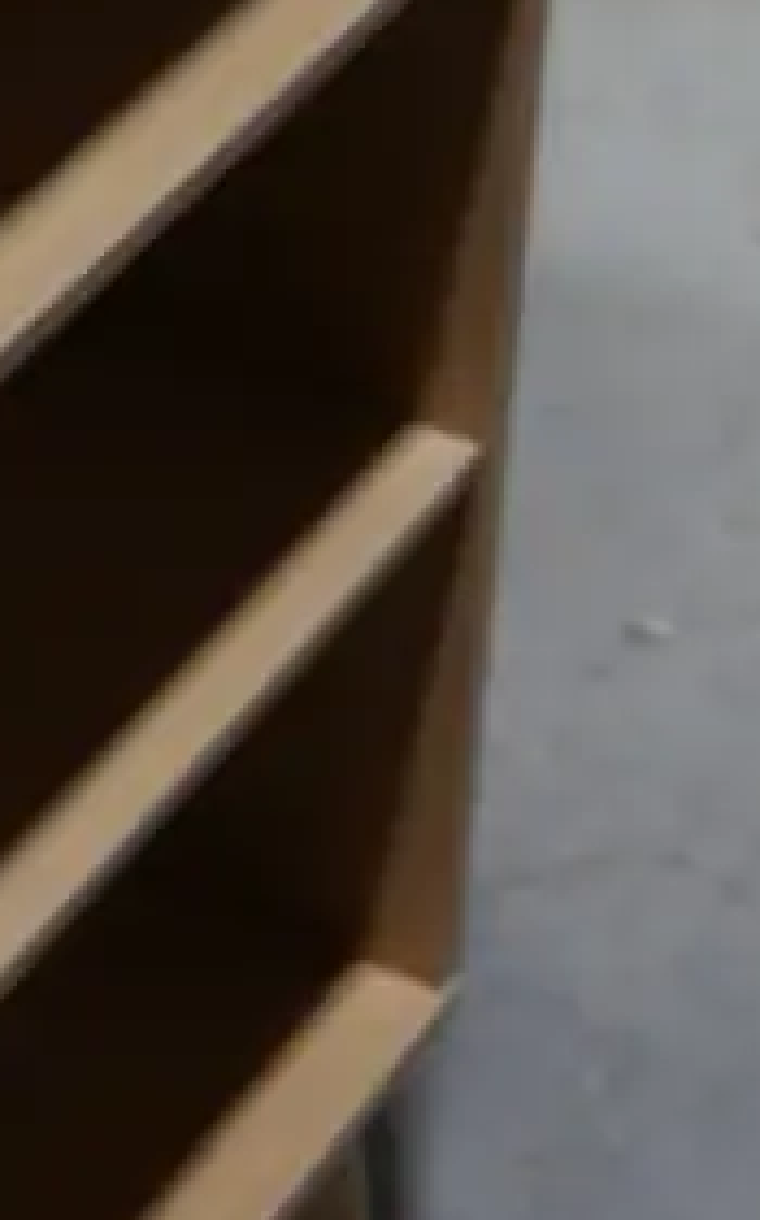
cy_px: 430
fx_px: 4884
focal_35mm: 147
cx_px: -588
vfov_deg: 14.2
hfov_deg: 8.6
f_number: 4.1
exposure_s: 1/60
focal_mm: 19
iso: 200
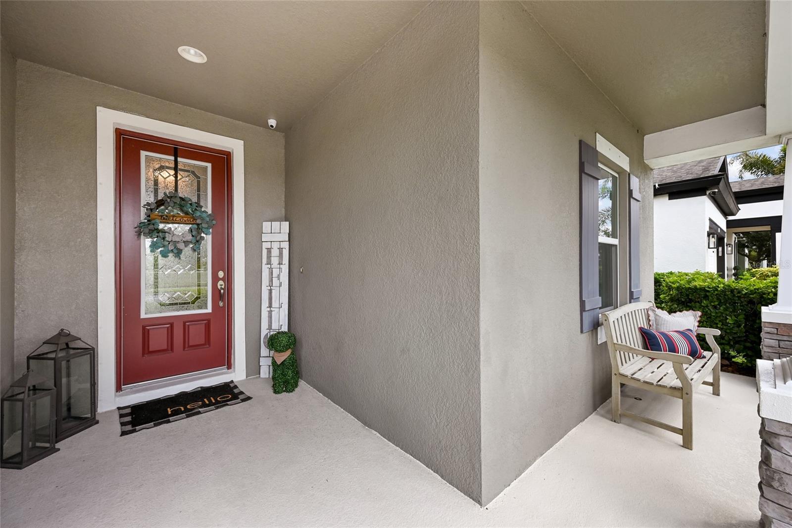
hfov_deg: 104.3
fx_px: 308
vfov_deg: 81.2
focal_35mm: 14
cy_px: 264
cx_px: 396
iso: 800
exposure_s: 1/640
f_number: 8
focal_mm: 14
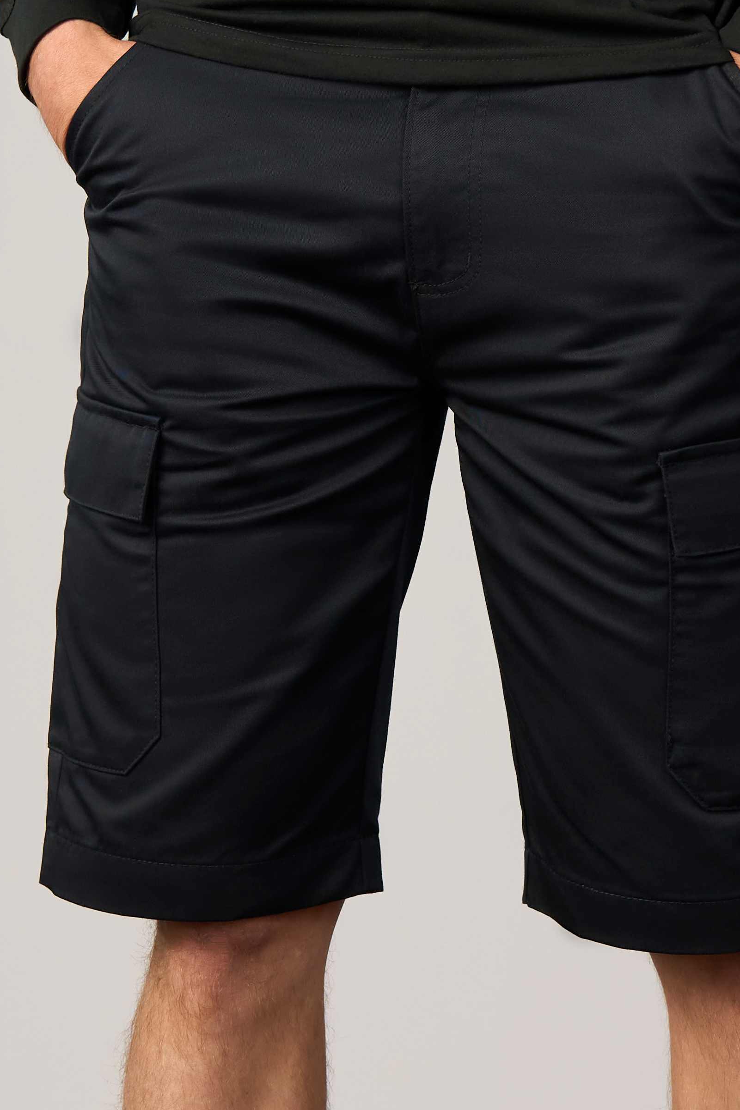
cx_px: 434
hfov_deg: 7.0
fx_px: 6042
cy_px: 314
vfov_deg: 10.5
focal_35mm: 196
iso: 500
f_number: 3.5
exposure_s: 1/160
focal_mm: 50
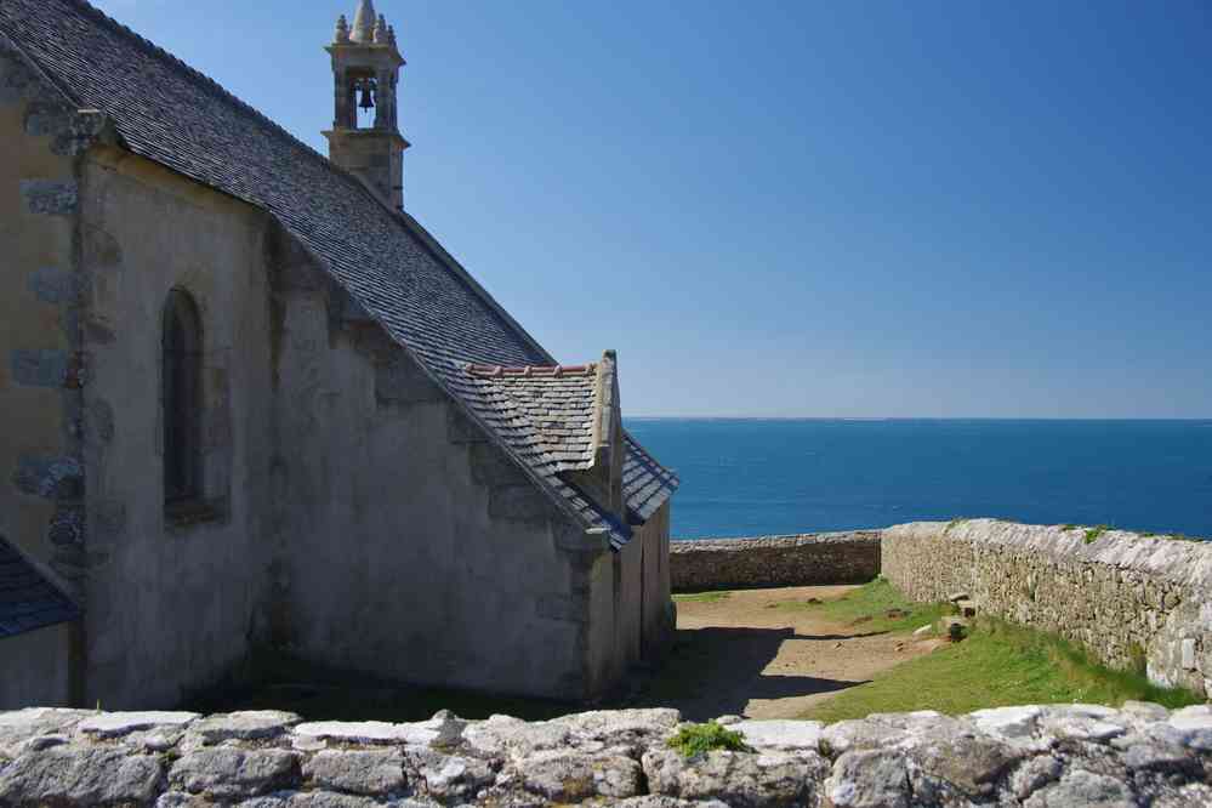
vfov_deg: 35.5
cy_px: 404
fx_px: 1262
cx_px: 606
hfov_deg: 51.3
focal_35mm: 38
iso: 200
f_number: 5.6
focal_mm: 25
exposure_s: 1/250
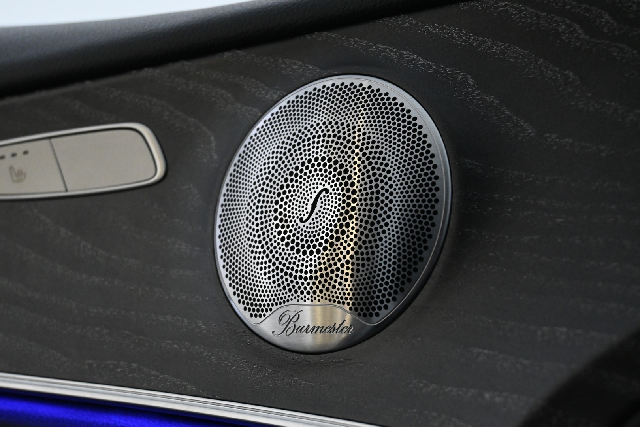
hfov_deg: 32.6
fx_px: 1093
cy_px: 214
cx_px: 320
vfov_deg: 22.1
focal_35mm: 62
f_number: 5.6
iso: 2500
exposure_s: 1/60
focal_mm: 41
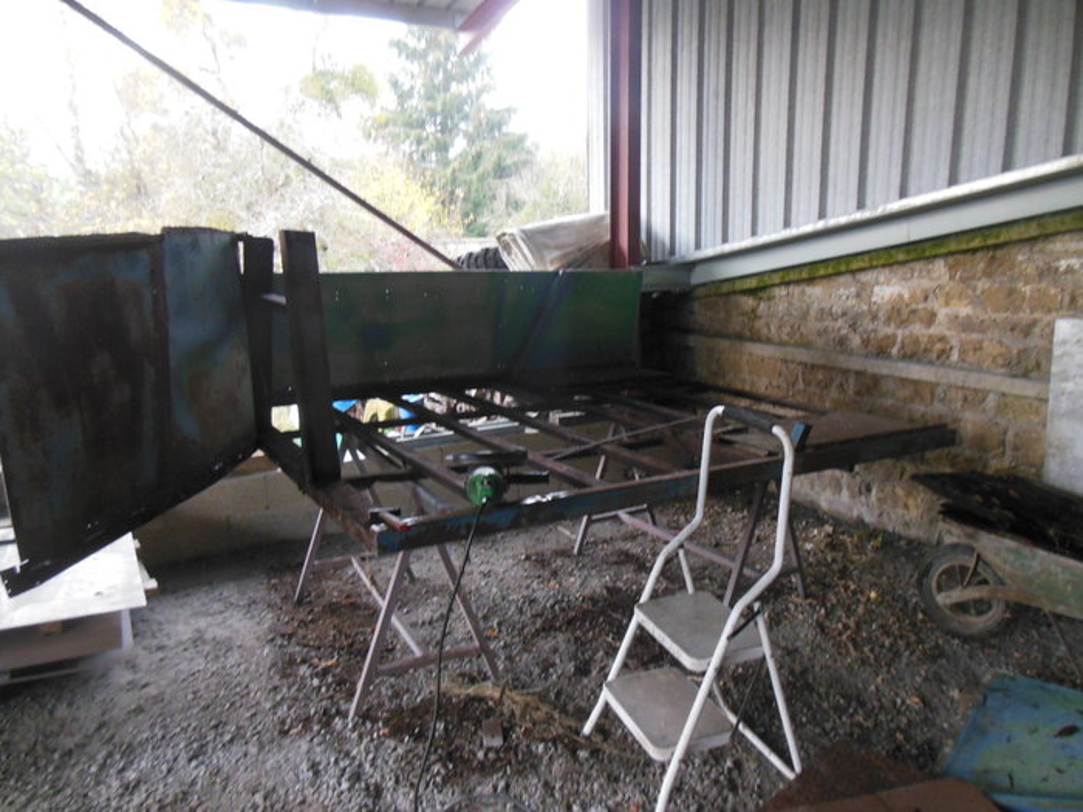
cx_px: 542
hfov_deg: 69.4
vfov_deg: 54.9
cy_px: 406
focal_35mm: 25
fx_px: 782
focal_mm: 4.5
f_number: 3.2
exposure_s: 1/30
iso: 400
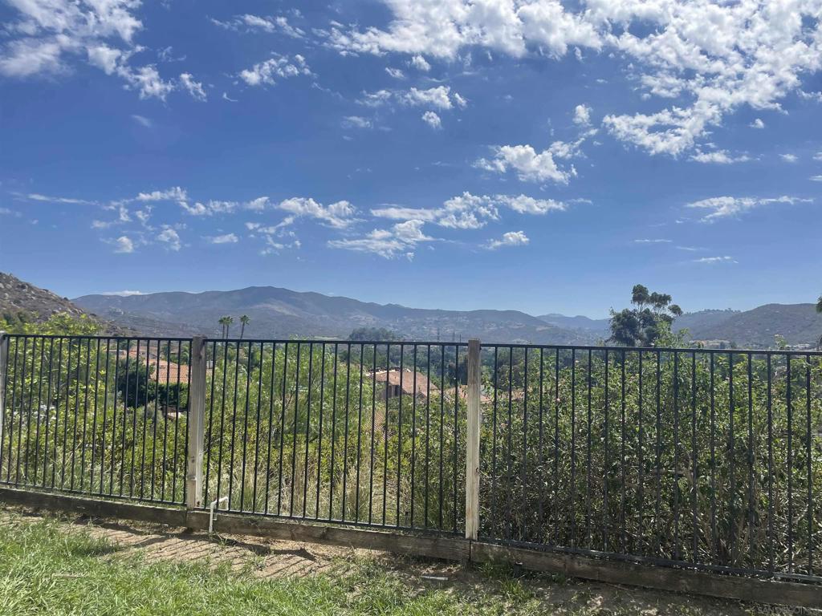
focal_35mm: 26
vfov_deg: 53.1
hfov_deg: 67.3
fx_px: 617
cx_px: 411
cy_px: 308
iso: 32
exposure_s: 1/3861
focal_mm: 4.2
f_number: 1.6
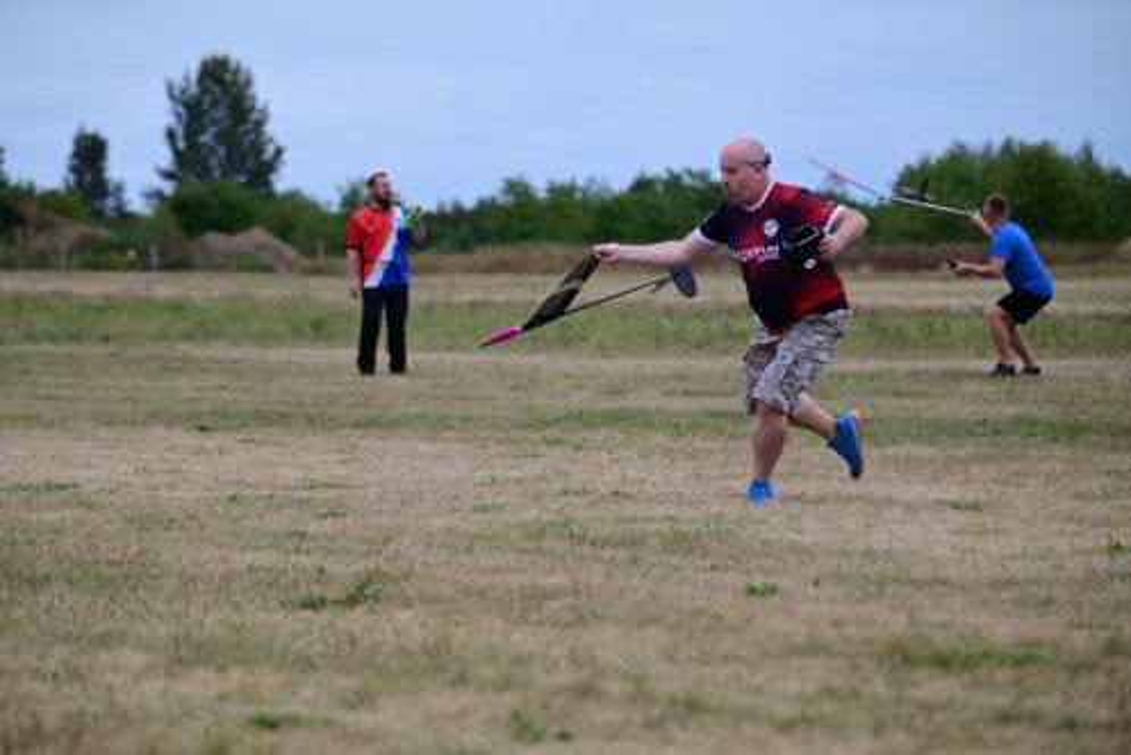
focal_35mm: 200
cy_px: 378
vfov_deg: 6.9
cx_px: 566
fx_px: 6287
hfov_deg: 10.3
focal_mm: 200
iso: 1000
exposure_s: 1/2500
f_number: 5.6
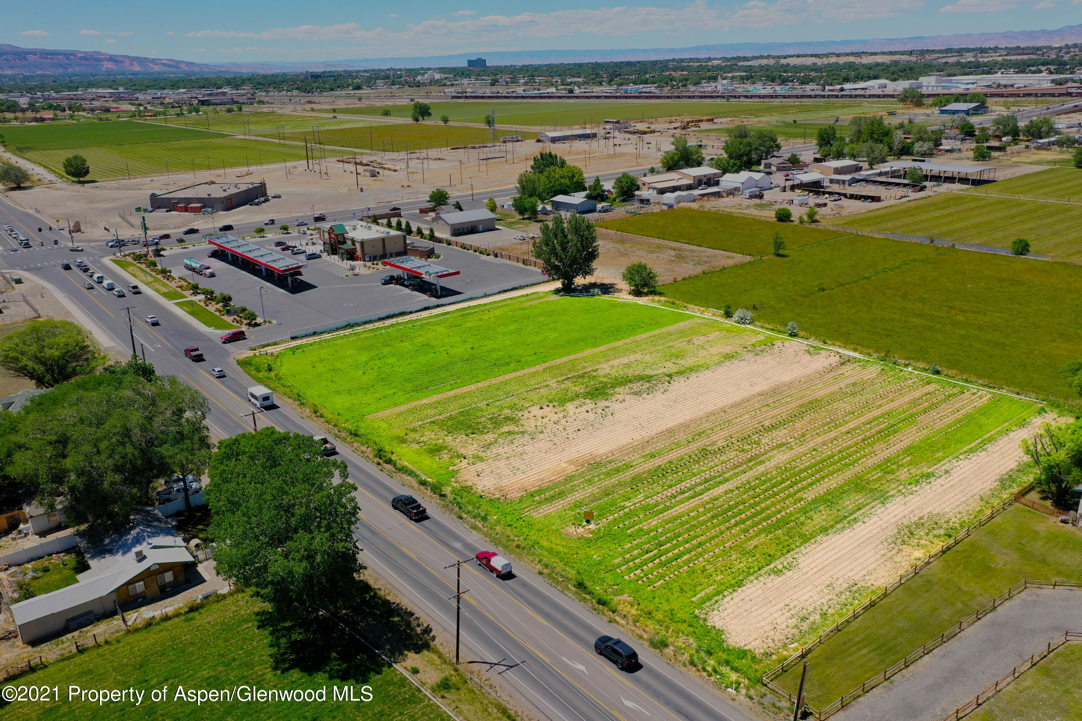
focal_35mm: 28
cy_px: 360
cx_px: 541
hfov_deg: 65.5
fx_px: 841
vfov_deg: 46.4
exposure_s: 1/200
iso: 100
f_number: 4.5
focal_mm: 10.26
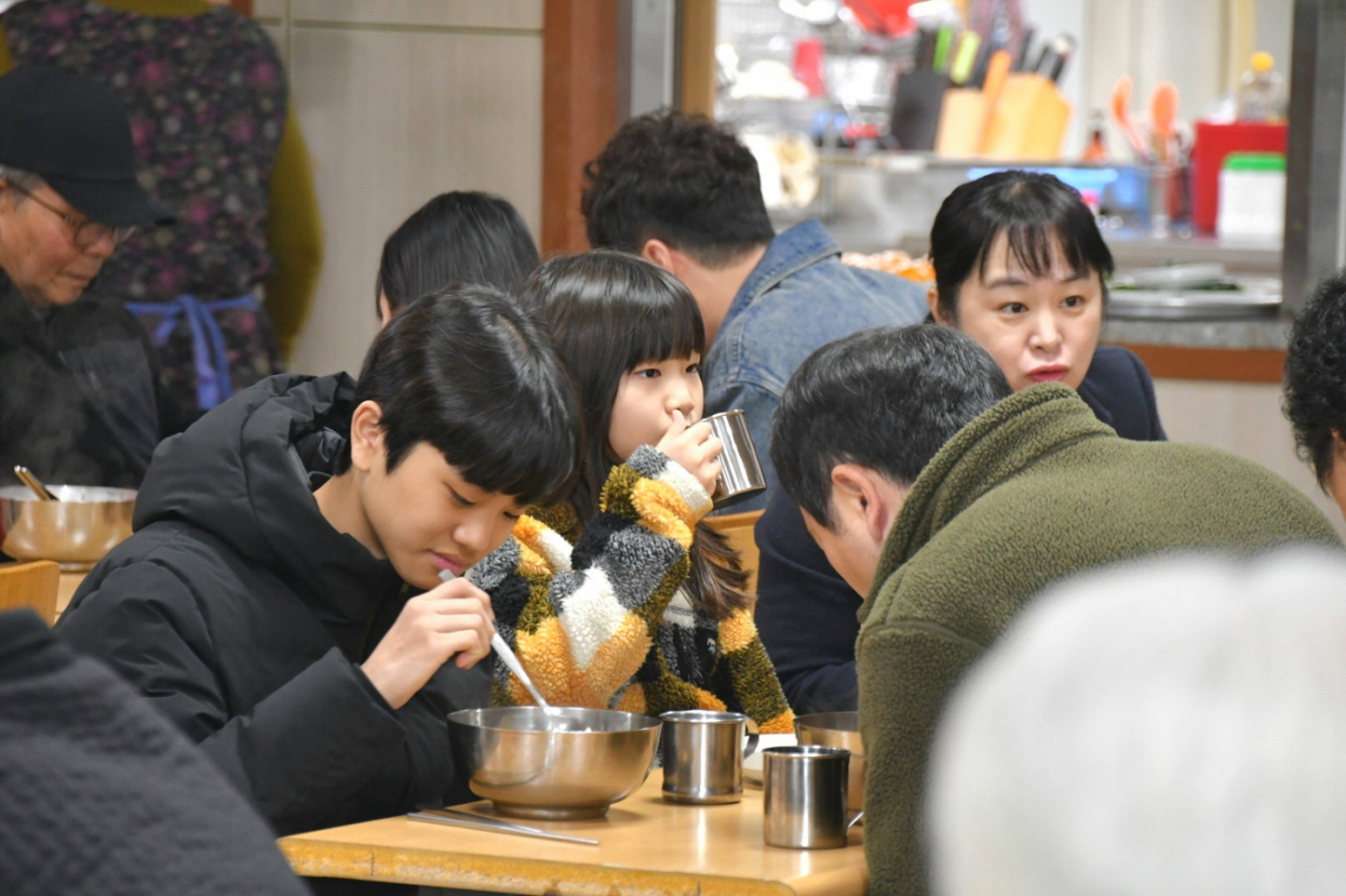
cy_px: 448
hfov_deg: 9.2
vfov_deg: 6.1
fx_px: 8409
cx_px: 673
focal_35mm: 225
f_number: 6
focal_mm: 150
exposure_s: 1/60.2
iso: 2500
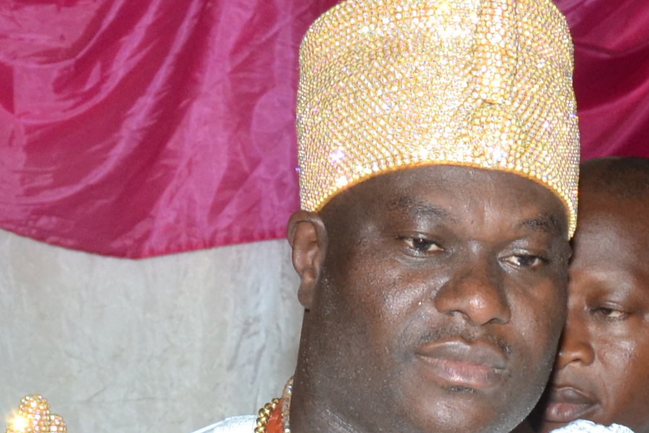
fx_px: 3173
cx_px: 440
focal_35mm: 176
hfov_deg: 11.7
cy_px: 884
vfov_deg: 7.5
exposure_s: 1/100
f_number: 6.3
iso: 800
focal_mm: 26
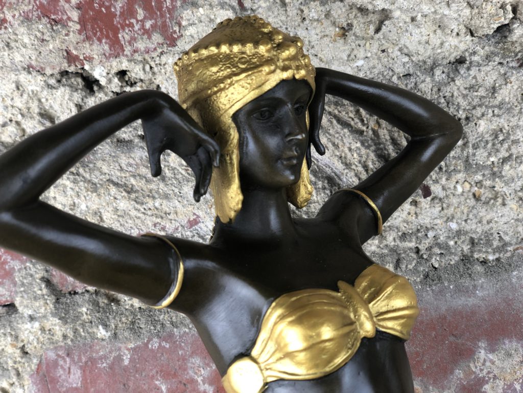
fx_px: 786
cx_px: 262
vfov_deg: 28.0
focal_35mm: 52
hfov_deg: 36.8
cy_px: 196
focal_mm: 6
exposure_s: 1/50
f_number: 2.4
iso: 25
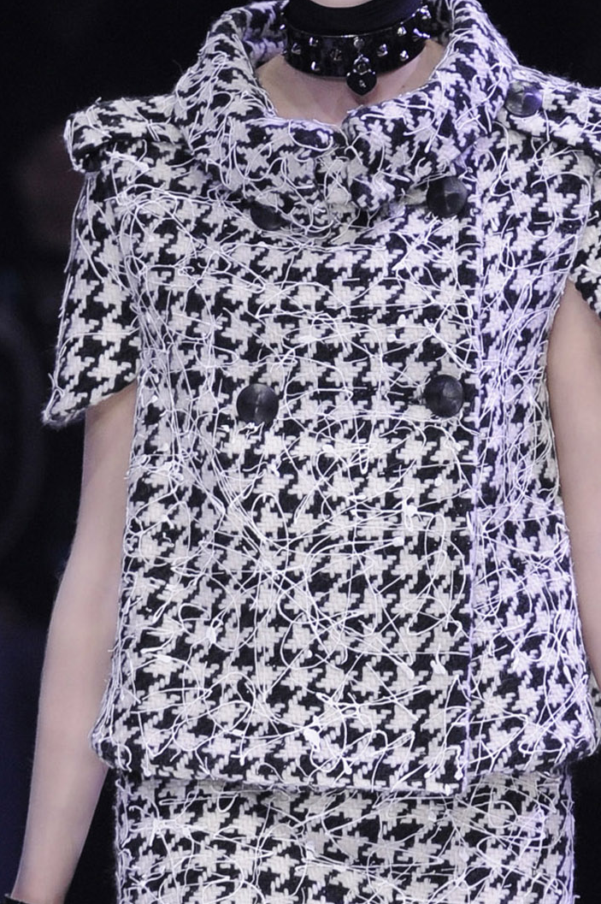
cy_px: 943
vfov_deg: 3.5
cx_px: 360
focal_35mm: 596
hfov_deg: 2.3
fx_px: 14948
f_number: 4
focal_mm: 210
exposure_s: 1/400
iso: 1600
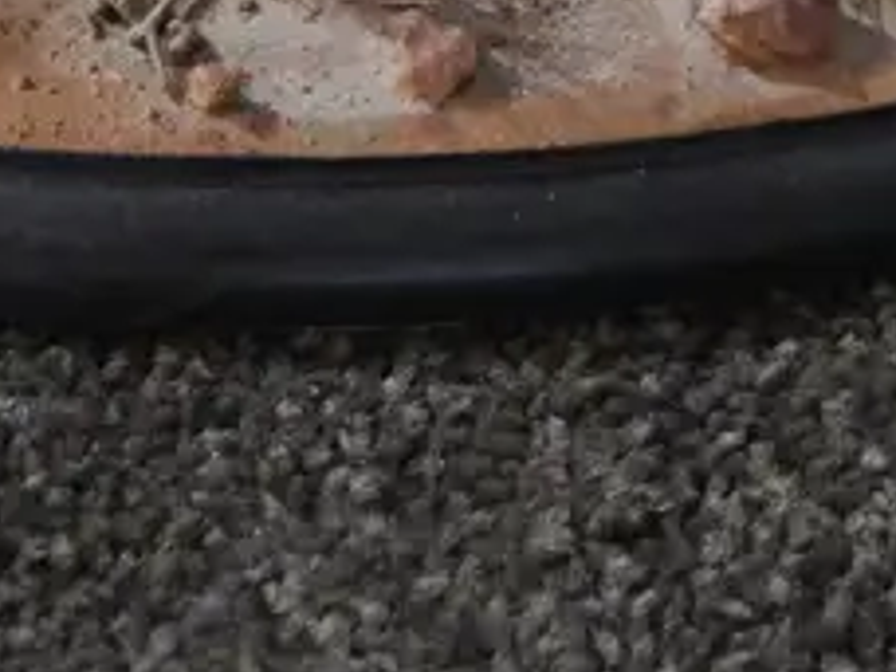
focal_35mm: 144
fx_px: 3727
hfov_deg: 13.7
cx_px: 476
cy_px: -576
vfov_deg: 9.7
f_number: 4
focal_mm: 16
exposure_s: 1/60
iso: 1250
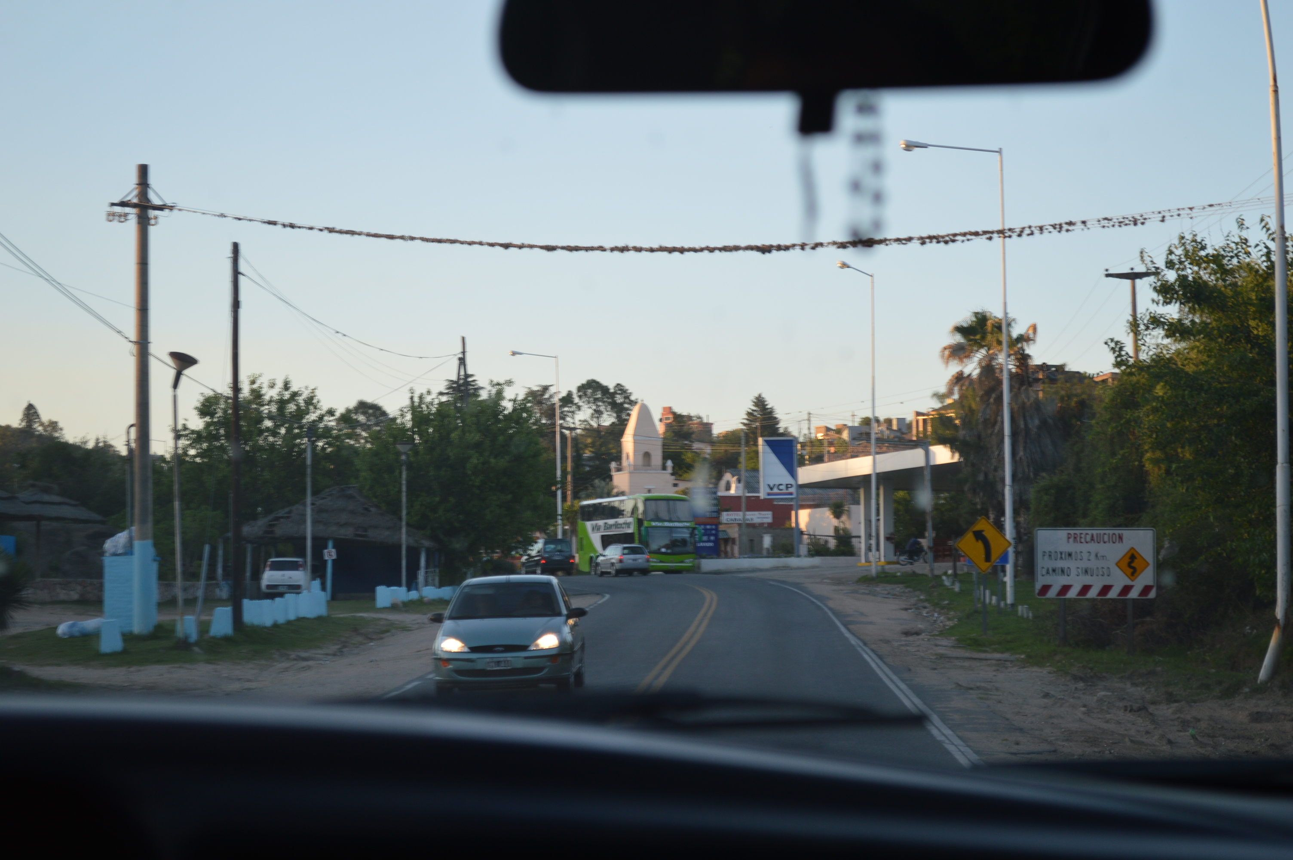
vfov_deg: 16.5
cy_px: 430
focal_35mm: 82
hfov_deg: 24.6
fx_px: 2960
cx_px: 646
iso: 160
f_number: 5.6
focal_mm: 55
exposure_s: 1/125
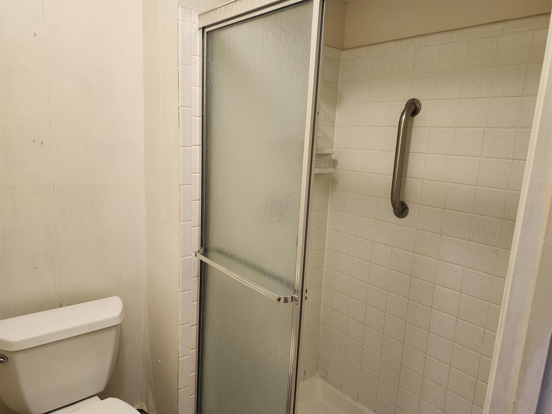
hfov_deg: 73.9
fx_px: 367
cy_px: 207
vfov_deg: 58.9
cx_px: 276
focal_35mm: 23
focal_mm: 5.54
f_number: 1.8
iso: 640
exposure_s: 1/120
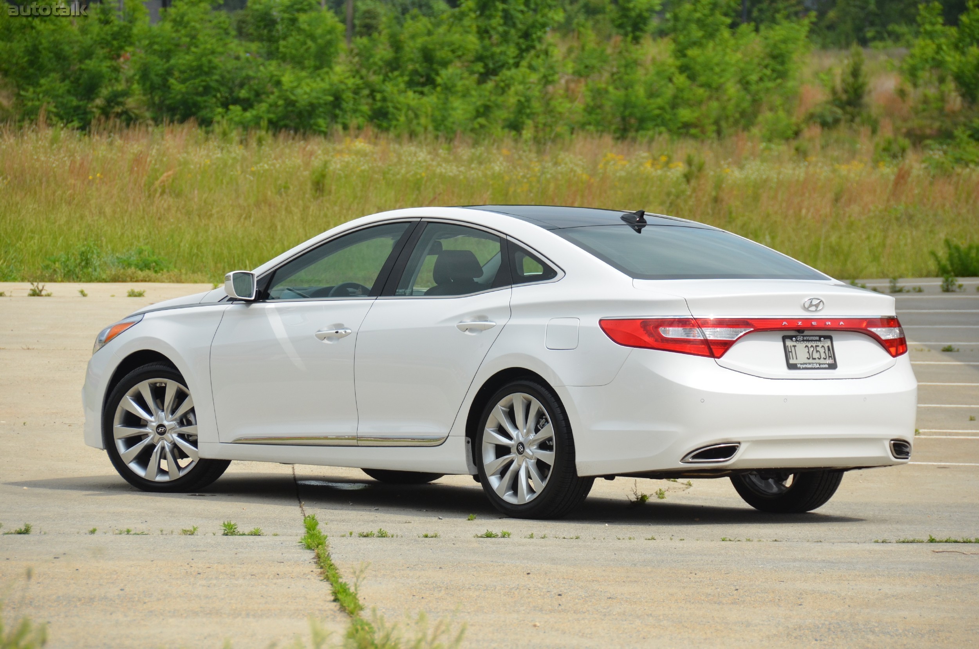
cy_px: 324
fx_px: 5496
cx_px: 490
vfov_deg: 6.8
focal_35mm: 202
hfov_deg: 10.2
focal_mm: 135
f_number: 6.3
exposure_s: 1/1600
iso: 400
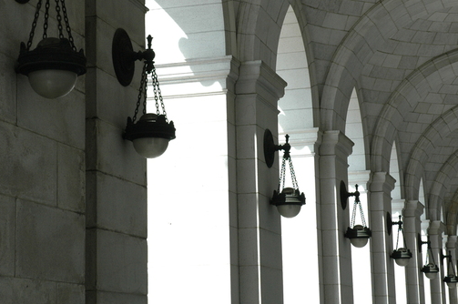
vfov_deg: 14.7
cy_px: 123
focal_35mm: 93
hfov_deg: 21.9
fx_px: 1182
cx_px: 235
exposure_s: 1/400
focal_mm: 48
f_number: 8
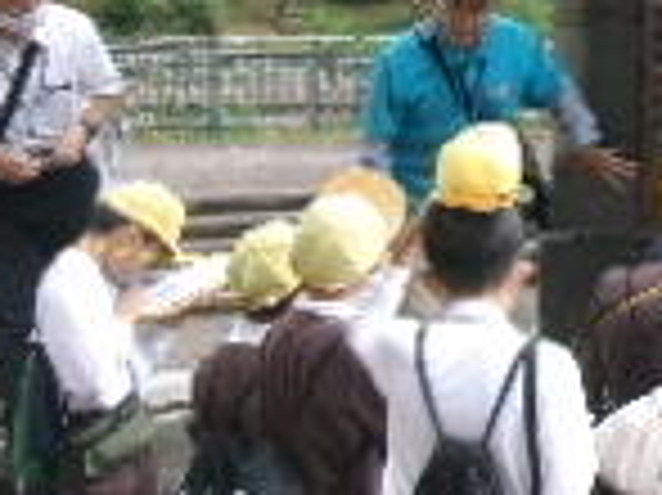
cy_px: 0
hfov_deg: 12.0
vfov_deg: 9.4
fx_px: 3000
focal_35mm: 157
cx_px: 1022
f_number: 4.5
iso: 100
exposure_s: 1/125
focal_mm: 6.4
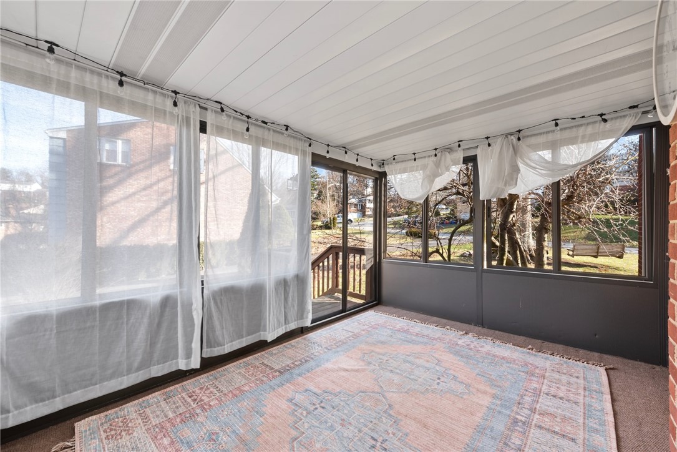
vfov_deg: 81.2
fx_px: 263
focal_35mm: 14
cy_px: 226
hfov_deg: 104.2
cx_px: 338
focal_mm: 14
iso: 50
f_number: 11
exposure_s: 1/2.5
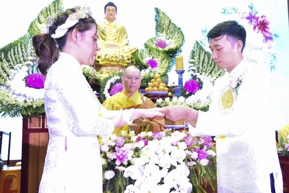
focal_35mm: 30
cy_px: 96
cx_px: 144
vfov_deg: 43.6
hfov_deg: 61.9
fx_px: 241
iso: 2000
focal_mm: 30
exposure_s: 1/60
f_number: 5
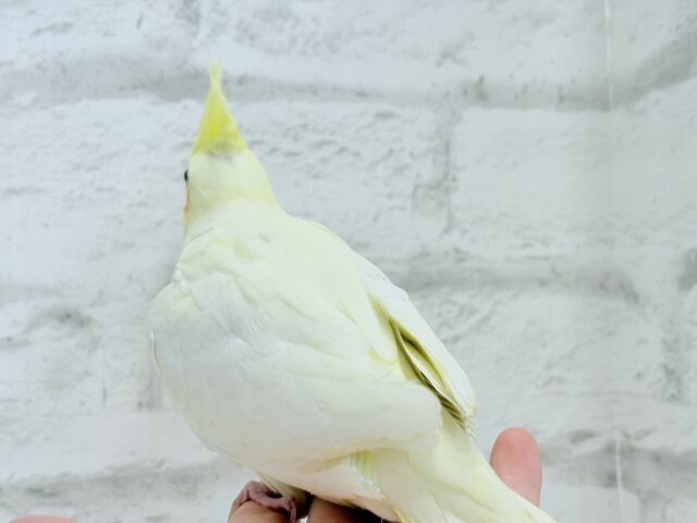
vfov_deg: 28.0
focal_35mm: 52
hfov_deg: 36.8
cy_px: 262
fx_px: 1047
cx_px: 348
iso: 32
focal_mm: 5.96
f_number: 1.6
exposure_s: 1/50
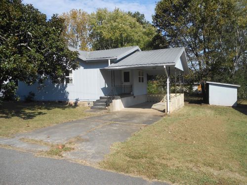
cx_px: 124
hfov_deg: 67.3
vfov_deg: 53.1
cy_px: 92
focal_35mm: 26
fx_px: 186
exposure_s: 1/800
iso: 80
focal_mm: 4.6
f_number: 3.5
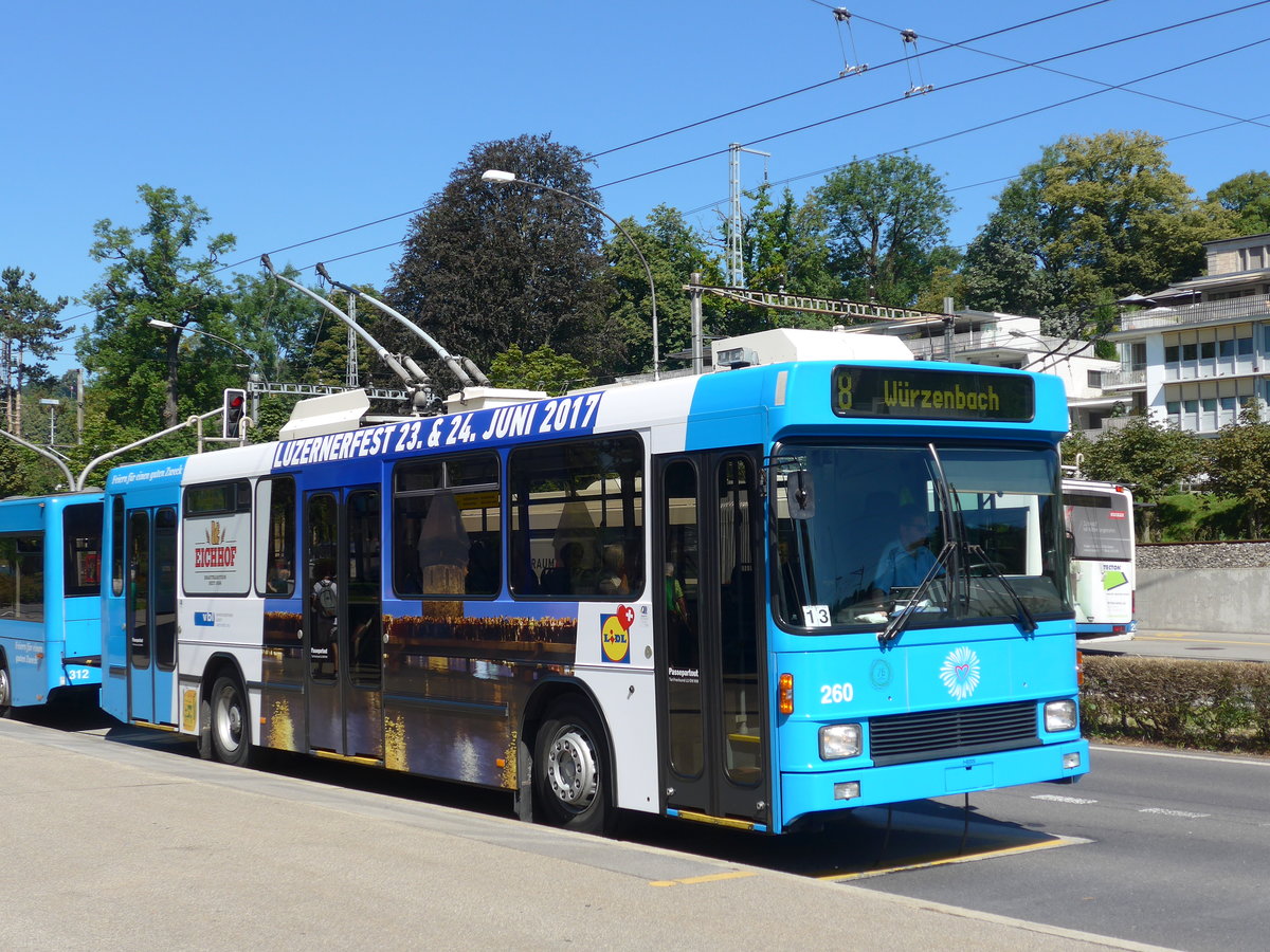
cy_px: 476
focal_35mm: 49
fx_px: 1798
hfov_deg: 38.9
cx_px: 635
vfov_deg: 29.7
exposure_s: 1/1000
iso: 80
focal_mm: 10.1
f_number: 3.2
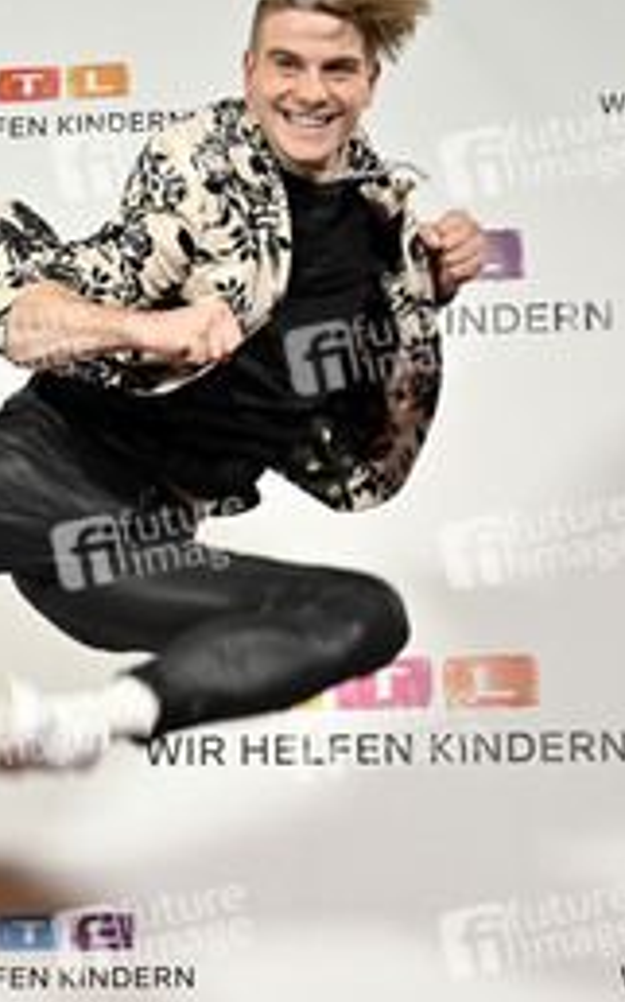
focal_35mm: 66
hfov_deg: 19.3
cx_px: 49
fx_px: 1801
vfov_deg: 31.1
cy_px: 447
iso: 1250
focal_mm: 37
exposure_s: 1/200
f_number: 4
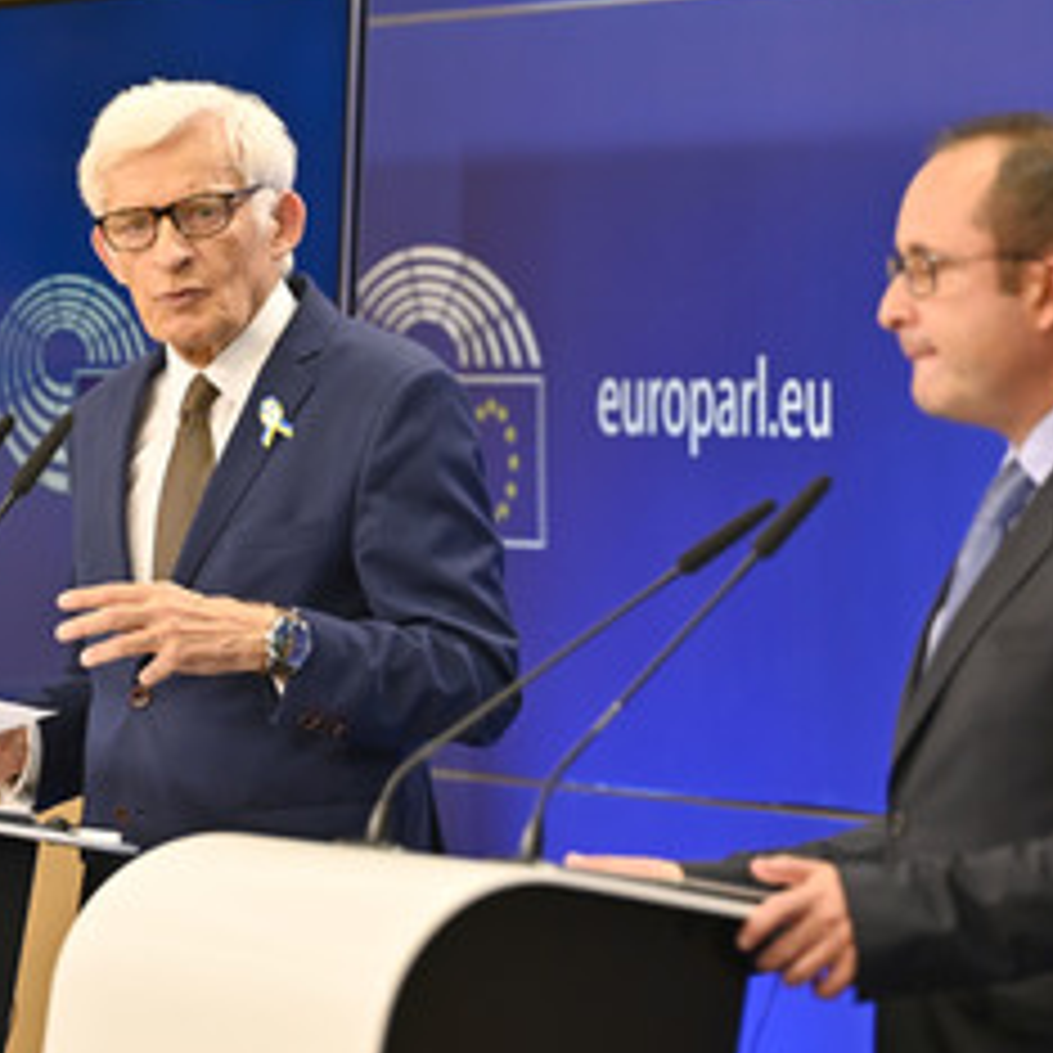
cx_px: 583
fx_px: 7606
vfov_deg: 7.9
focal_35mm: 221
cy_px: 576
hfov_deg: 7.9
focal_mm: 135
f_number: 2.8
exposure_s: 1/320
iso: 1000
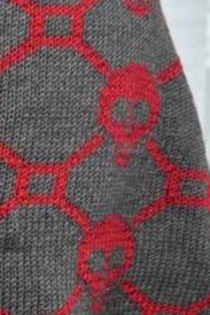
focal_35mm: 85
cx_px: -140
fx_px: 743
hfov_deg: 14.6
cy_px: 239
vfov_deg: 23.6
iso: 64
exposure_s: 1/181
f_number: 1.8
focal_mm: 6.8
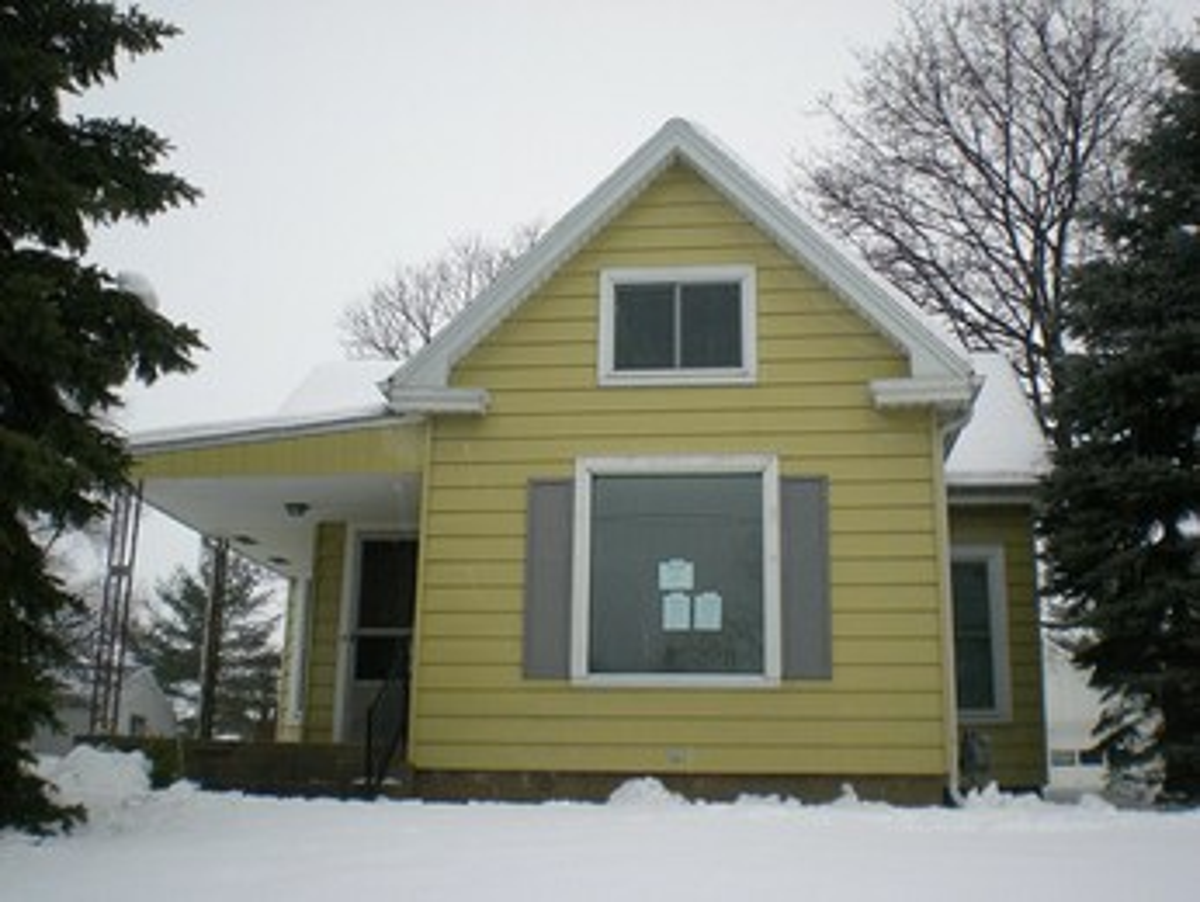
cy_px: 451
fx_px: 1318
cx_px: 600
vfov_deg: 37.8
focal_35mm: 38
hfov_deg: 48.9
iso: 77
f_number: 4.6
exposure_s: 1/304
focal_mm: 6.3
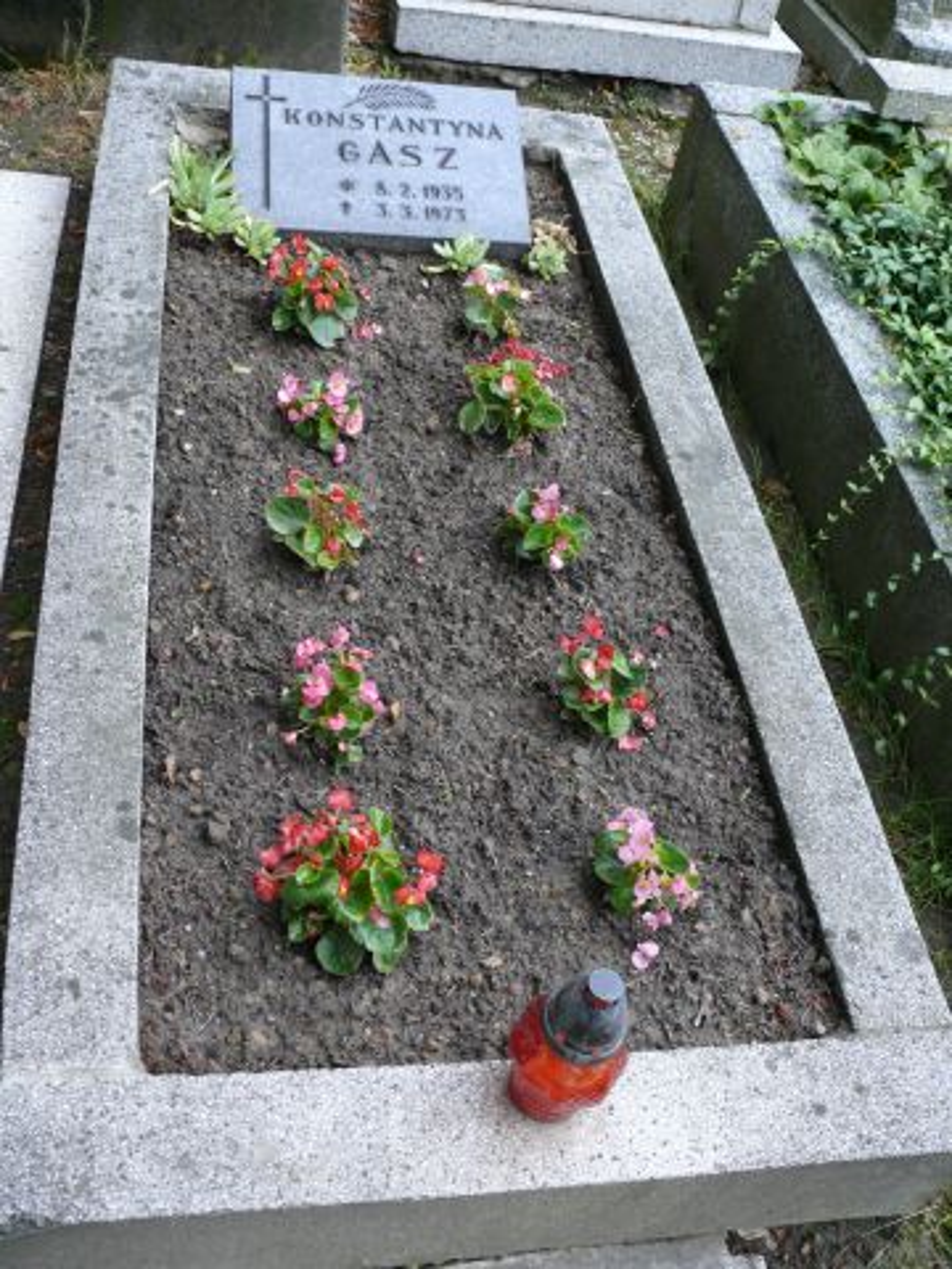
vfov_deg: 52.6
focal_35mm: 35
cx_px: 476
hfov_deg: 40.7
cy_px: 634
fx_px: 1283
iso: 100
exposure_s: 1/60
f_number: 2.8
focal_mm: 7.4
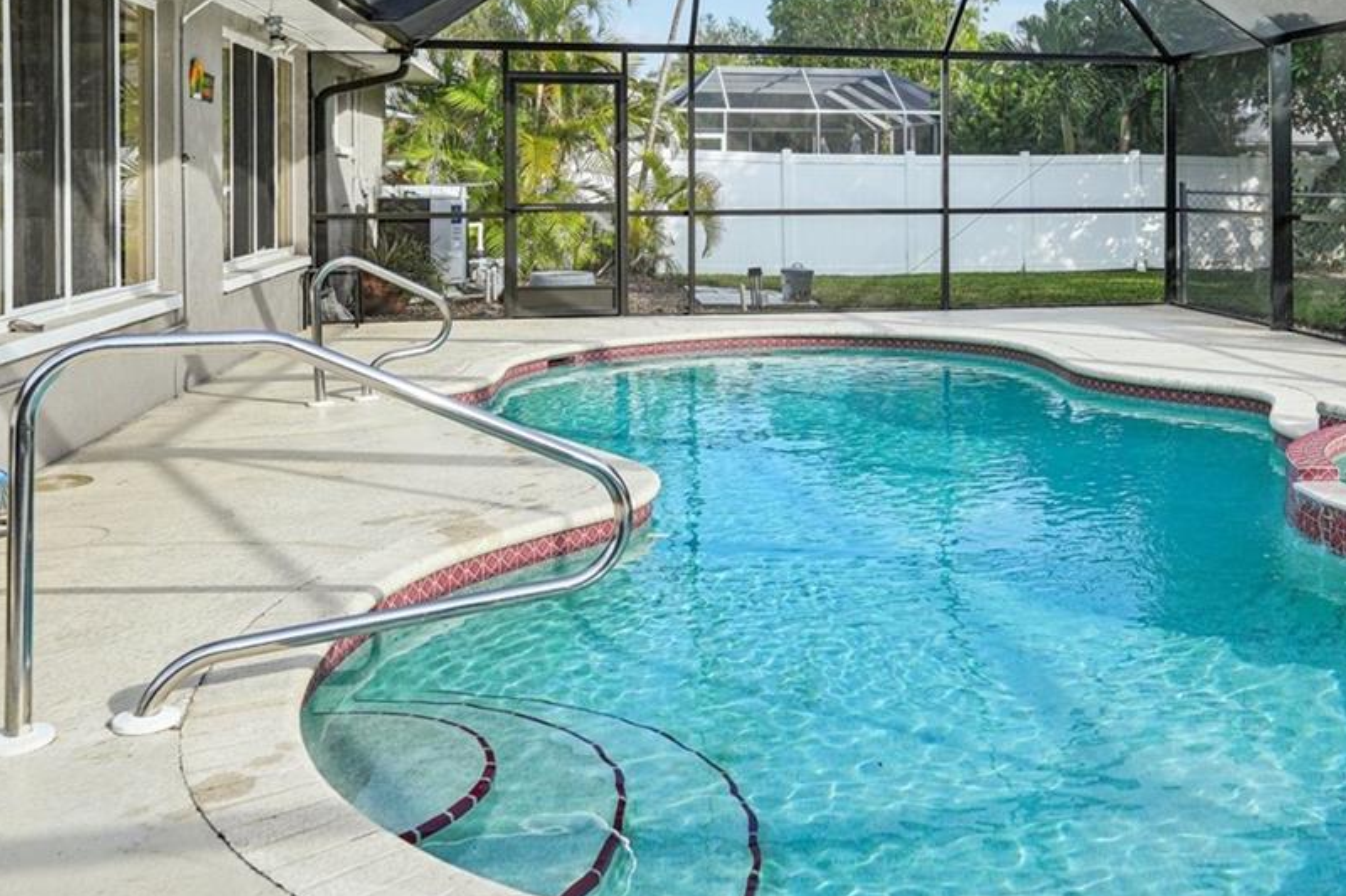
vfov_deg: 33.4
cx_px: 989
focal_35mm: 38
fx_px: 1420
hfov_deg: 49.0
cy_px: 106
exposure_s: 1/1000
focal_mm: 19
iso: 400
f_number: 4.5
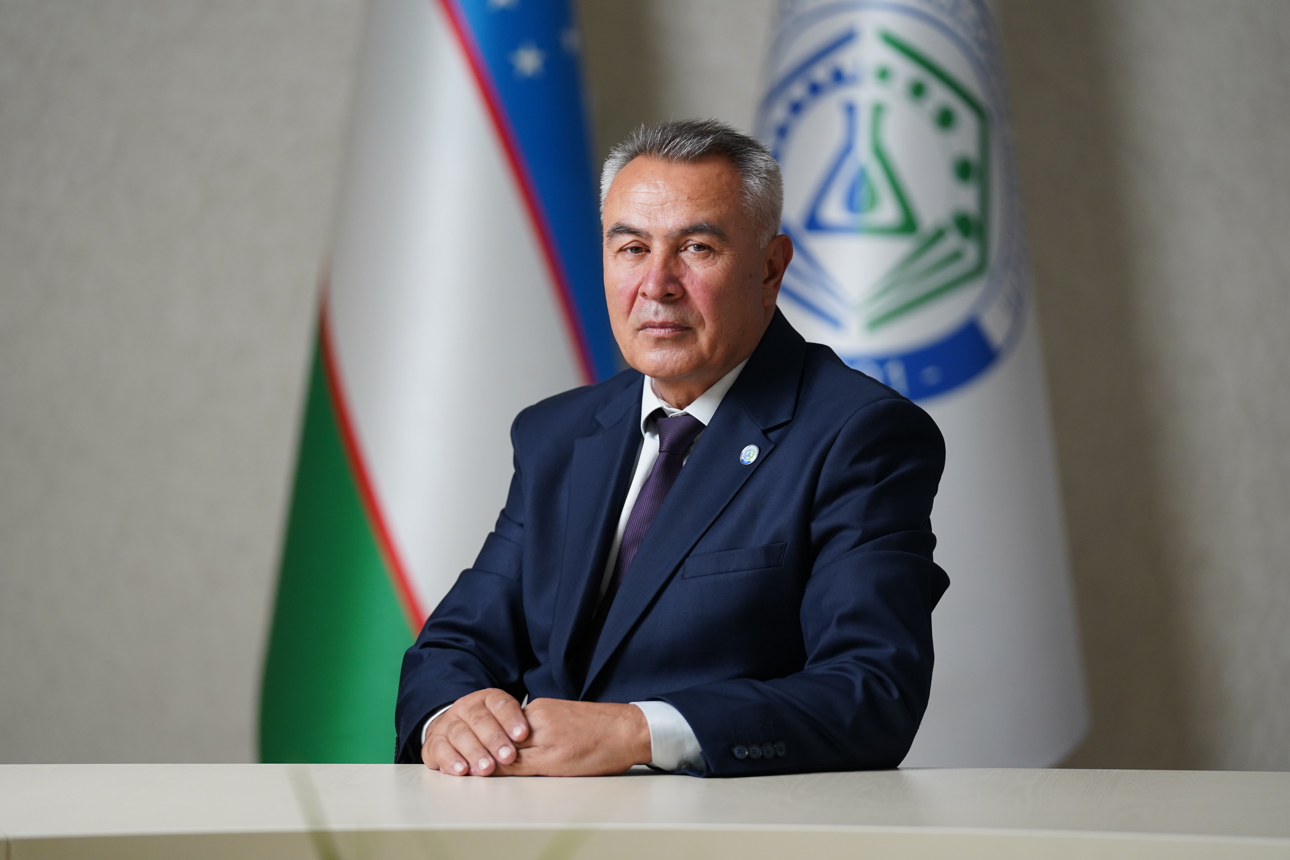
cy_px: 430
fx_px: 5088
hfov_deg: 14.4
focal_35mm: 142
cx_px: 645
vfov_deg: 9.7
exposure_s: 1/320
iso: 1600
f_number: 2.8
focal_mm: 142
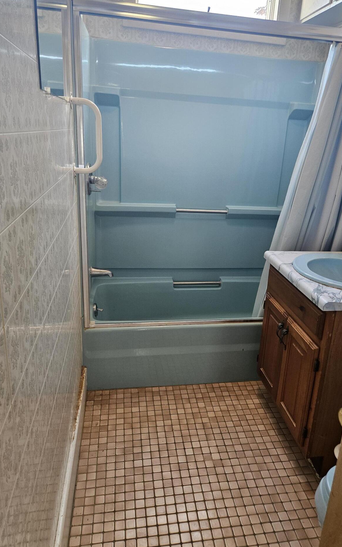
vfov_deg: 70.4
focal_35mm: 26
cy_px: 267
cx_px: 197
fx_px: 388
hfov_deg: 47.4
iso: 320
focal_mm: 5.4
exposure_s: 1/120
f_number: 1.8
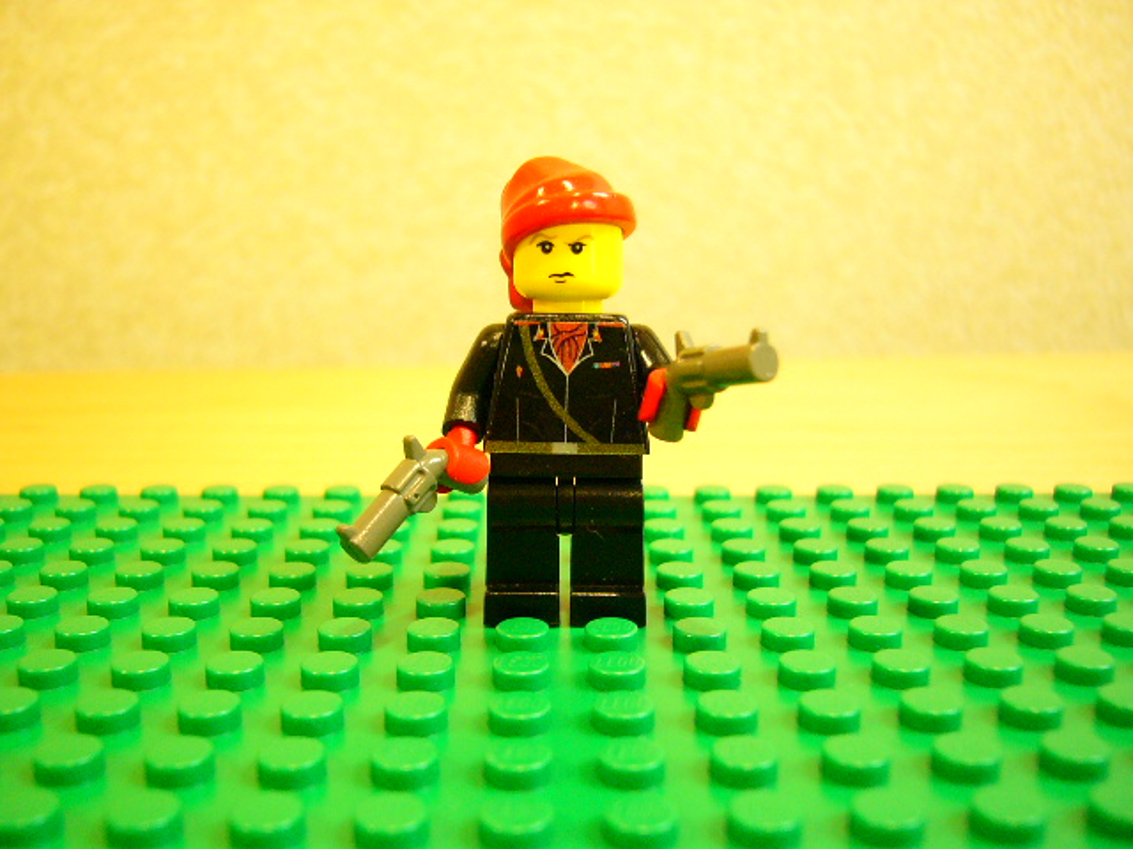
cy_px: 424
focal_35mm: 35
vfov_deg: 40.7
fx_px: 1146
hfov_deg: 52.6
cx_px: 566
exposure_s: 1/8
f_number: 2.8
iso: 200
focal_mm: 5.8
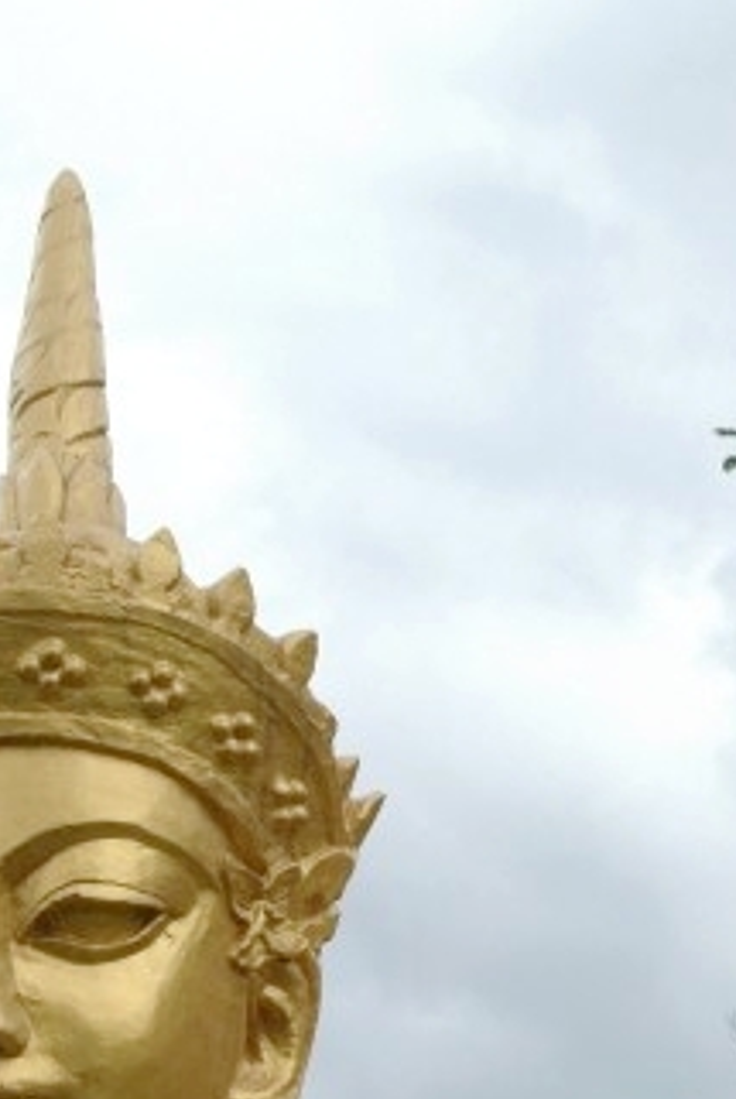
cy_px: 1144
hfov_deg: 10.8
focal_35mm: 127
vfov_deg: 15.8
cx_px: 56
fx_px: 3882
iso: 800
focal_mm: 34
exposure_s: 1/500
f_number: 11
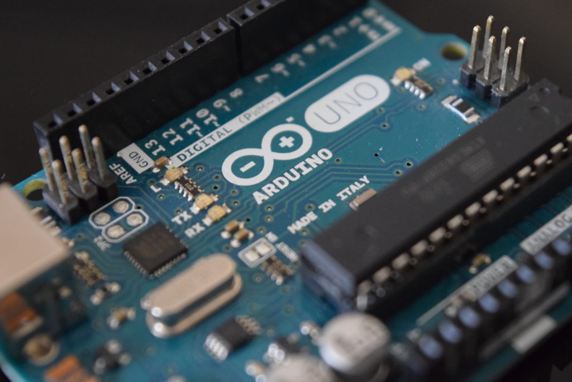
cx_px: 286
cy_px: 191
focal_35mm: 82
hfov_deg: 24.6
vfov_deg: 16.6
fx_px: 1311
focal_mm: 55
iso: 3600
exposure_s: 1/60
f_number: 5.6
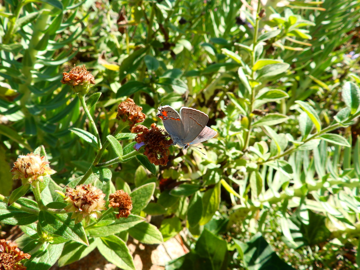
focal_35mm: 32
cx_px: 180
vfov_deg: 44.2
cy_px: 135
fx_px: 333
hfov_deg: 56.8
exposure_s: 1/200
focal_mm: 5.7
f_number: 4.5
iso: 80
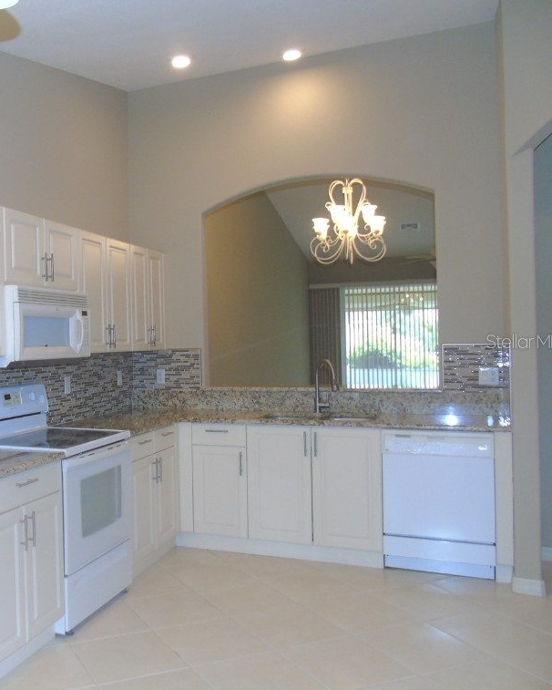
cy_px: 341
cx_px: 106
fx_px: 674
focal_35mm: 33
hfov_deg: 42.4
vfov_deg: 54.2
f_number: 3.4
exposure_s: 1/30
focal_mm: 4.4
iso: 200
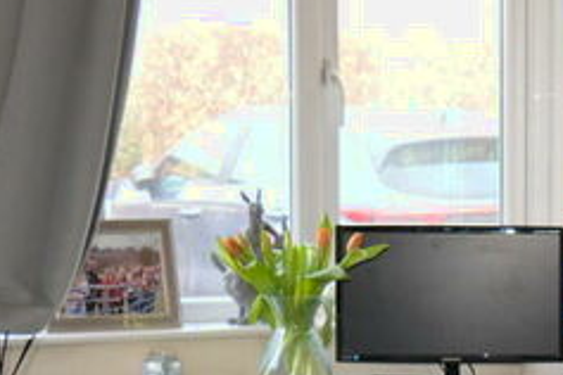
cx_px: 746
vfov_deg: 10.2
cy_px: 364
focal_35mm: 133
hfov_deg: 14.7
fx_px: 2080
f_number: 4.2
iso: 500
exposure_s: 1/60
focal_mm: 30
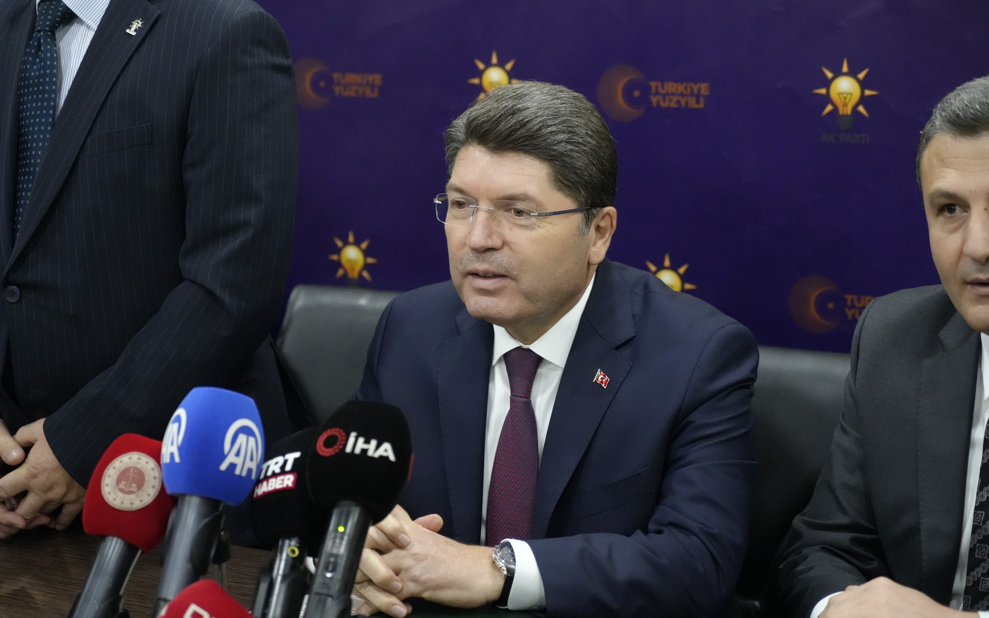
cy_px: 286
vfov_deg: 18.1
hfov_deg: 28.6
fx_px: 1941
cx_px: 498
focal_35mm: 72
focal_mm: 70
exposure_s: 1/200
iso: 10000
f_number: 4
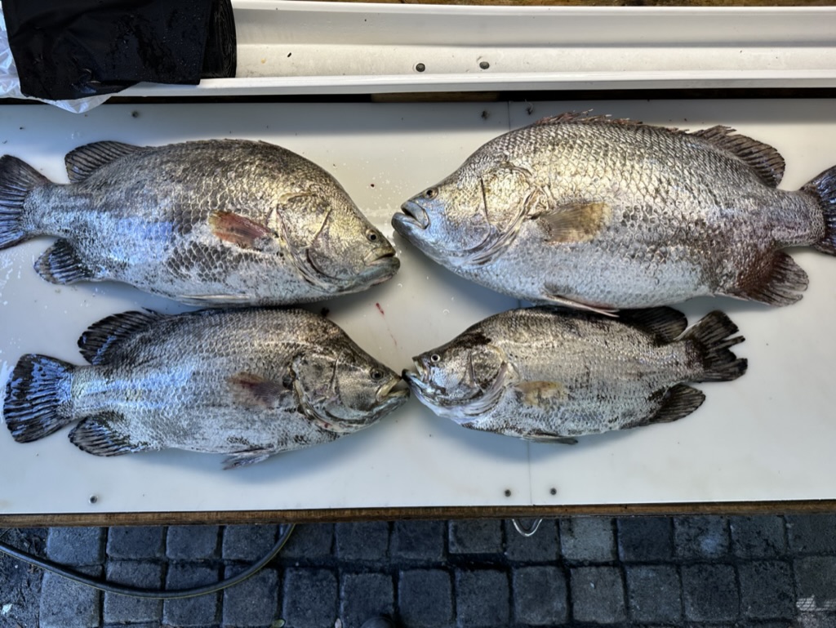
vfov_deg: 56.9
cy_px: 314
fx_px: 580
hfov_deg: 71.6
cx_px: 418
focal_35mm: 24
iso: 80
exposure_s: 1/256
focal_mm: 6.86
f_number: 1.78
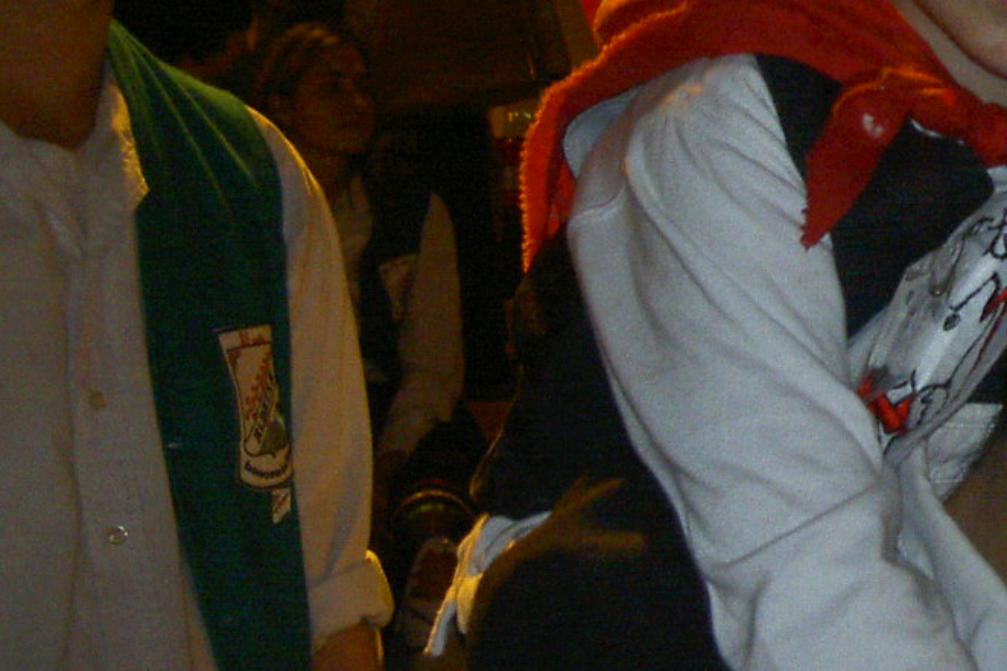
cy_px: 75
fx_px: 2740
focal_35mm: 98
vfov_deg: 13.8
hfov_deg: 19.8
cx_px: 1129
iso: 100
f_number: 2.8
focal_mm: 8
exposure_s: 1/59.5
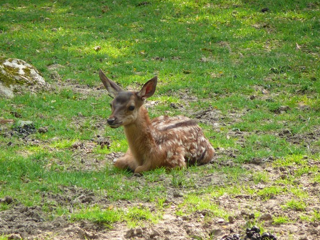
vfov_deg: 2.7
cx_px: 149
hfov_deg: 3.6
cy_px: 116
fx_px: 5044
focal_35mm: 546
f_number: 3.7
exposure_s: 1/80
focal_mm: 88.8
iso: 100
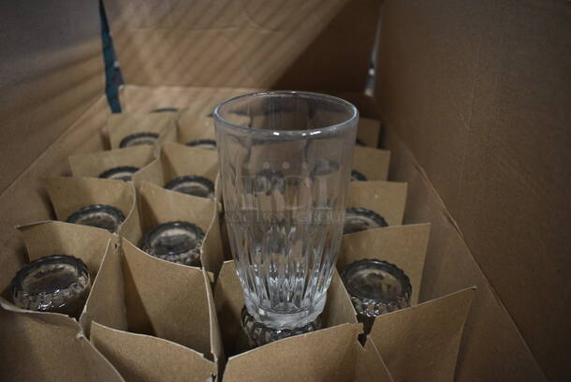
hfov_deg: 67.3
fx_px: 429
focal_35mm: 27
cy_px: 191
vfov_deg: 48.0
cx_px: 286
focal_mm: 18
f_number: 3.5
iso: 2000
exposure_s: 1/30
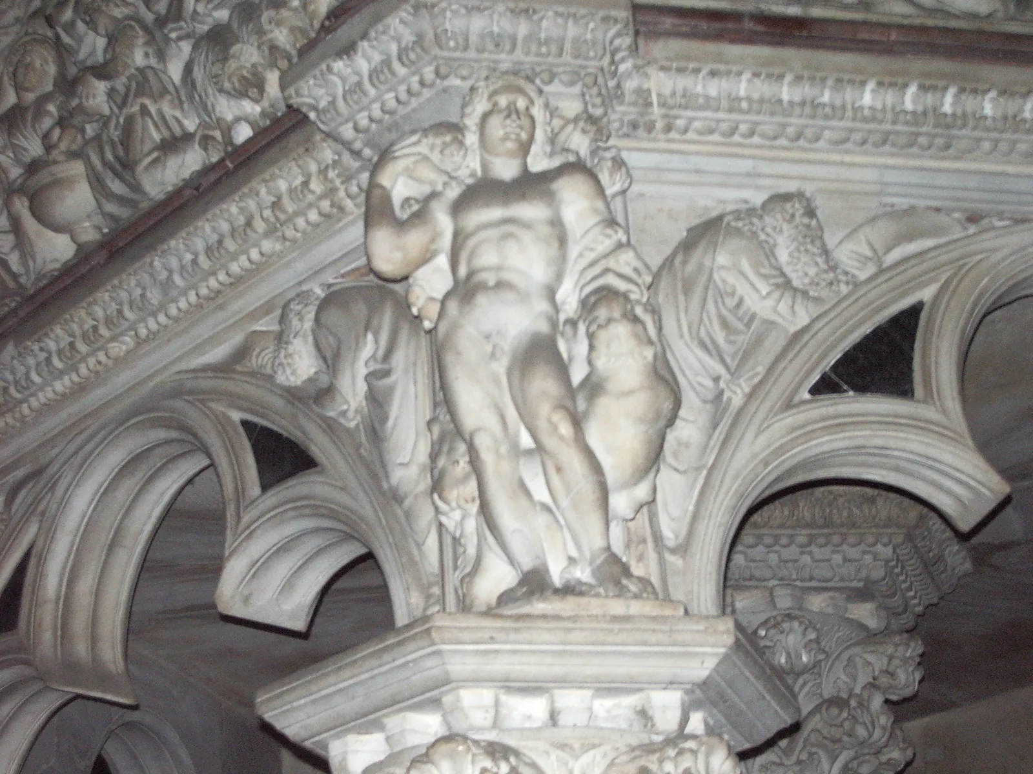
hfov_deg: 26.3
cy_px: 387
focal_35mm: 74
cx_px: 516
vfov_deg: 19.9
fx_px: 2208
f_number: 3.9
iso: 200
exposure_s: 1/50
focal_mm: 12.2
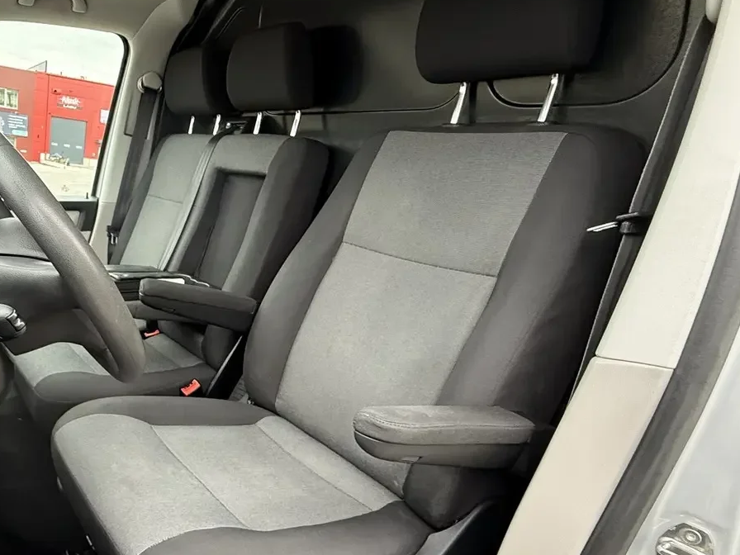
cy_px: 325
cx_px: 149
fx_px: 534
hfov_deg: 63.5
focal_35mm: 25
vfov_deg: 54.6
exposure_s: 1/99
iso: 320
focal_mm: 2.22
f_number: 2.2
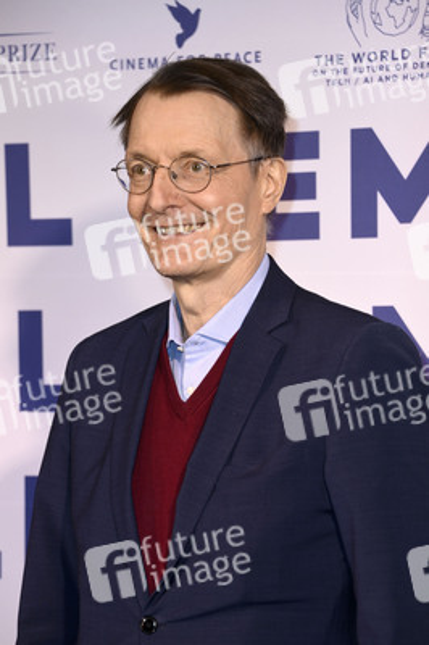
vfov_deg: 12.8
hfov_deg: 8.6
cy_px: 322
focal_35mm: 160
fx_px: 2865
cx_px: 214
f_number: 6.3
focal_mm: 160
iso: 640
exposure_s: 1/250
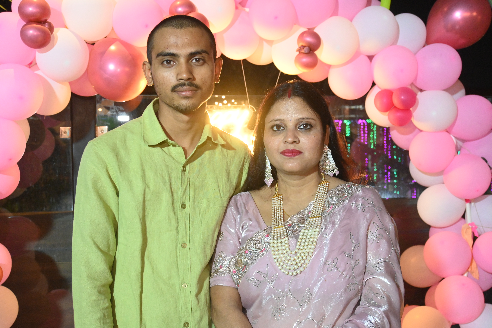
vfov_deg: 32.4
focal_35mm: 41
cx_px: 246
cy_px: 164
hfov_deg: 47.2
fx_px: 564
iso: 3200
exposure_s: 1/100
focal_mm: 27.5
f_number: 4.5
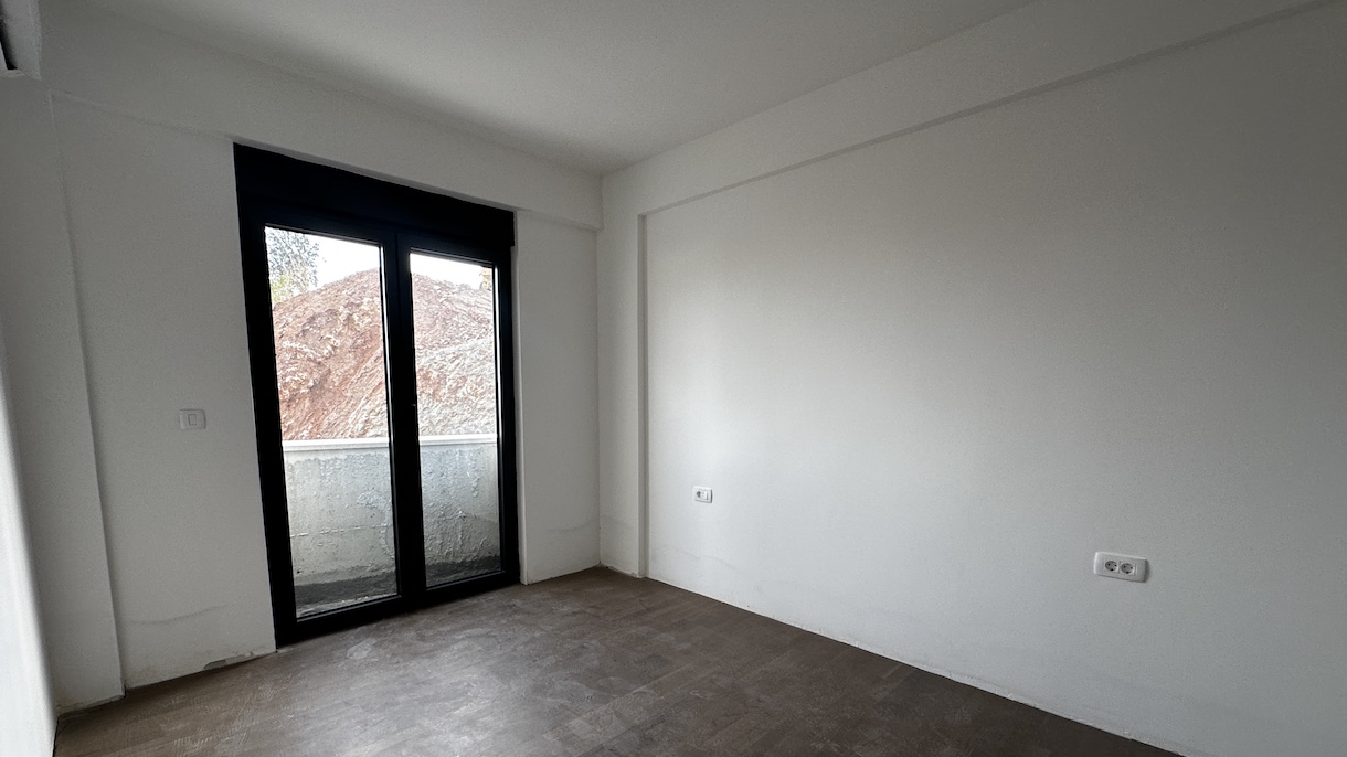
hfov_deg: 99.4
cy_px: 460
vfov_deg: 66.3
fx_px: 571
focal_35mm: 16
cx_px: 661
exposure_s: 1/99
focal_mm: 2.22
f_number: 2.2
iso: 64
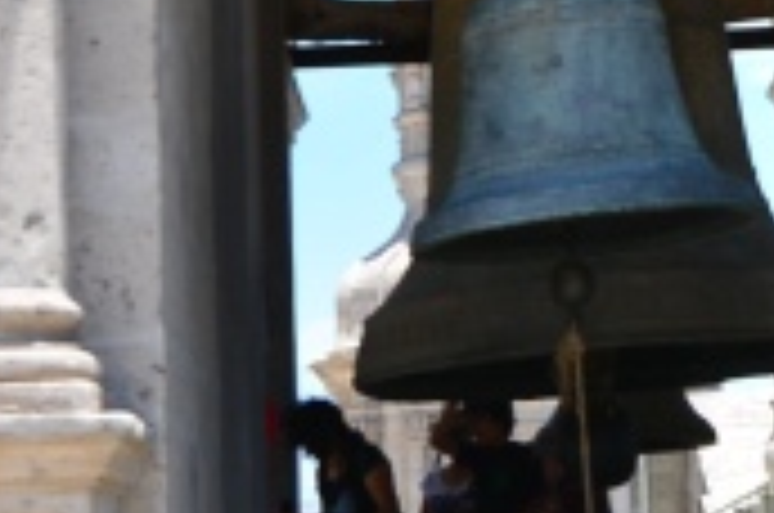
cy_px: 45
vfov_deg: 9.7
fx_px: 3001
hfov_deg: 14.6
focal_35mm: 140
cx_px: 590
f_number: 5.6
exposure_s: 1/250
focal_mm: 25
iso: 100
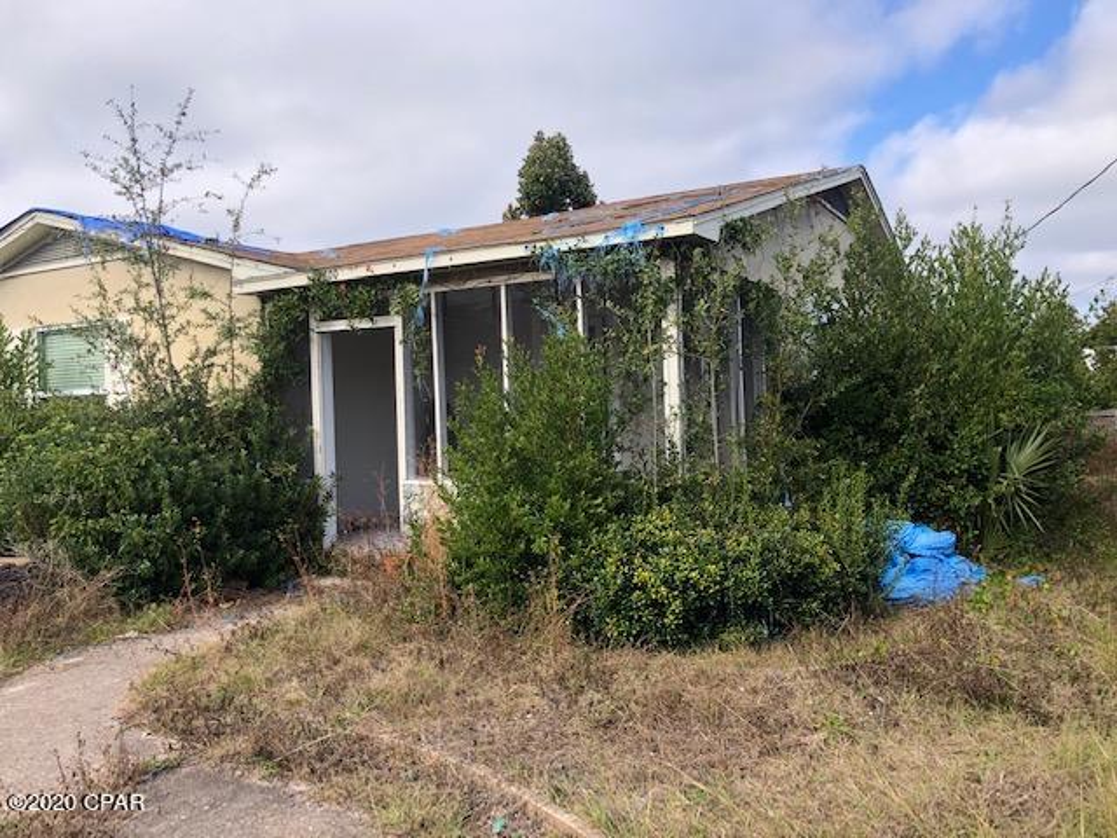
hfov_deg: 63.4
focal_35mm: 28
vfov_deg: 49.7
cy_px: 419
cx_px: 558
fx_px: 904
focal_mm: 4
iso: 20
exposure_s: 1/1091
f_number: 1.8
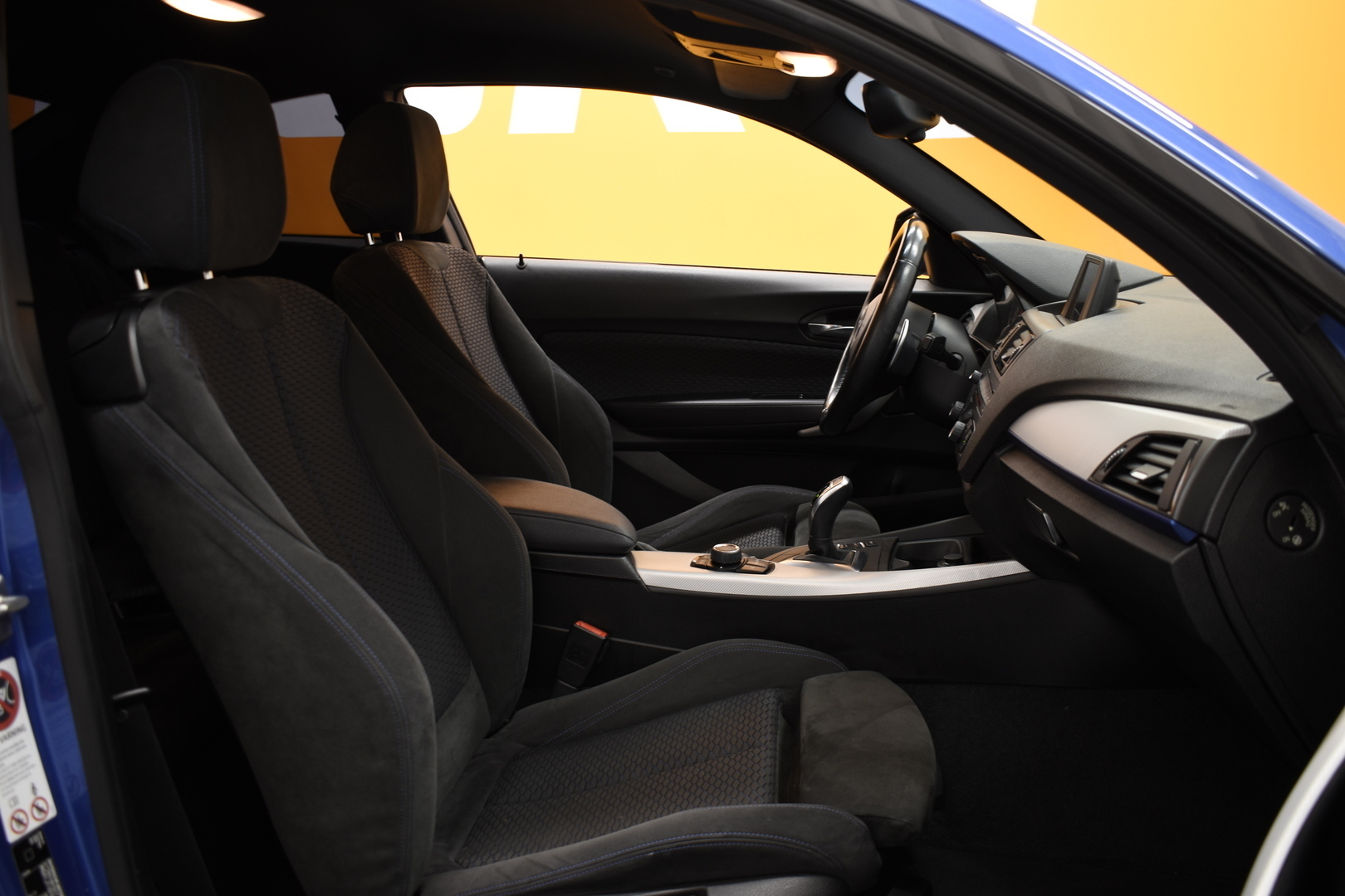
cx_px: 672
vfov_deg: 41.7
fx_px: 1177
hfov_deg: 59.5
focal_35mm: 32
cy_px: 448
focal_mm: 21
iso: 200
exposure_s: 1/8
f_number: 3.8
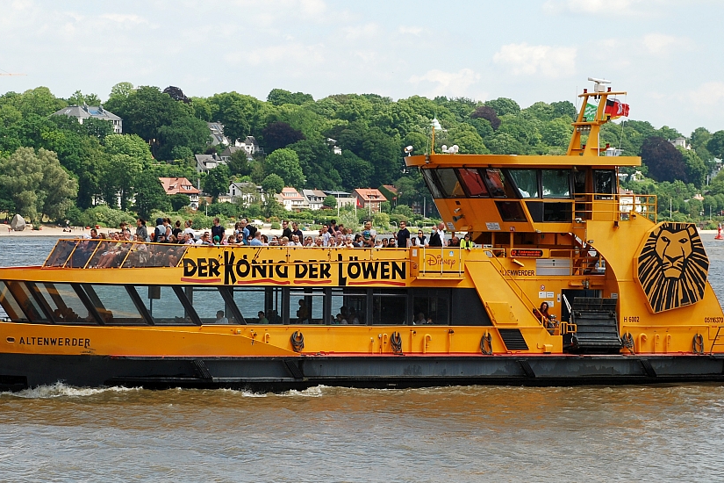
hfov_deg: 16.7
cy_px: 218
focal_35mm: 123
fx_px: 2473
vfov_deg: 11.1
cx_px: 334
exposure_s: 1/200
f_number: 10
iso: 200
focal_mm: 66
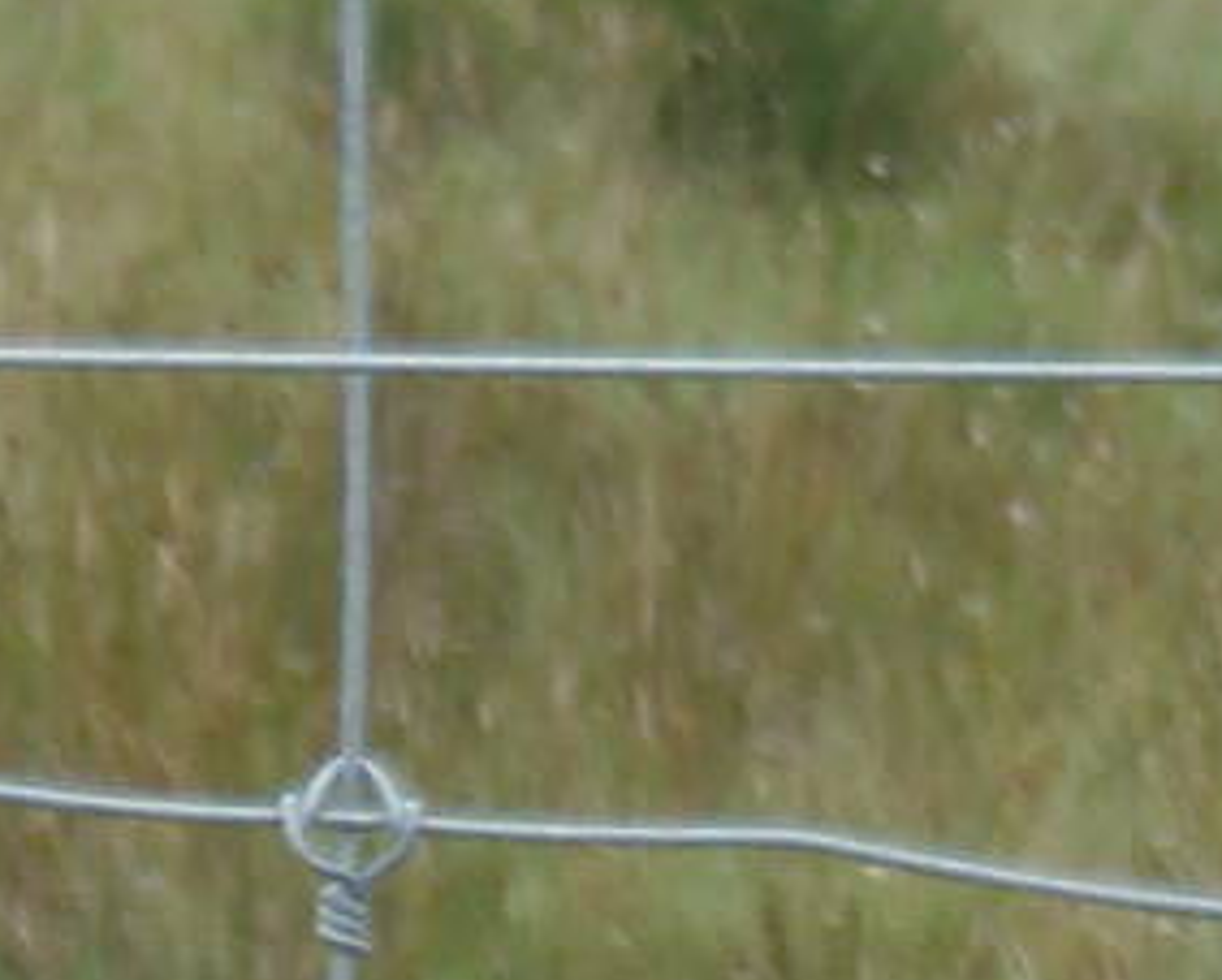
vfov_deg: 1.3
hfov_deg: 1.7
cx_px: 1408
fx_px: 42105
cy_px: 2534
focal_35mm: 1163
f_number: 5
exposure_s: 1/125
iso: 64
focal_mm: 39.2
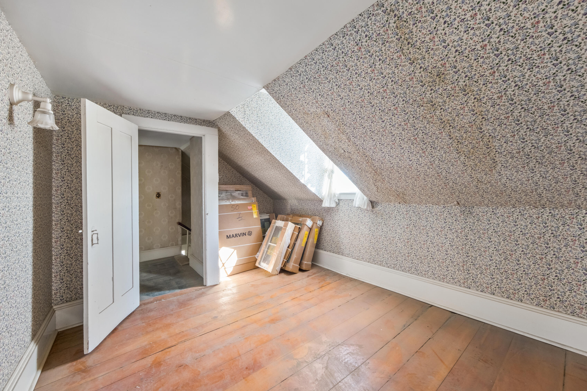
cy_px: 196
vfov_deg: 85.4
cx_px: 294
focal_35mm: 13
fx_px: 212
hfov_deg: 108.3
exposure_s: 1/5
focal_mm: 8.6
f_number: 8
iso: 500
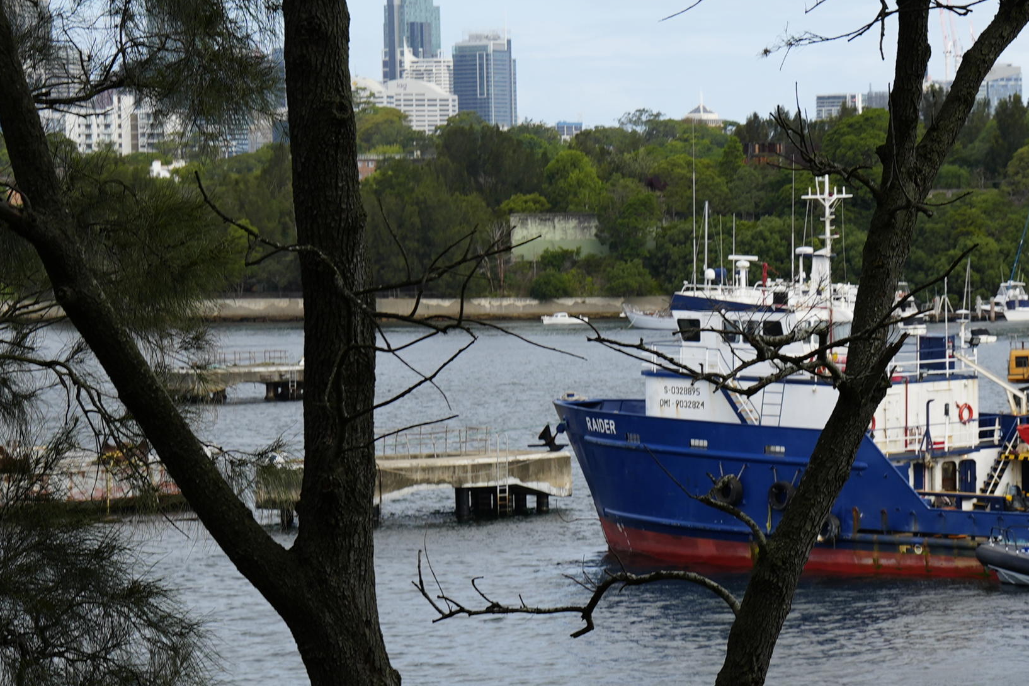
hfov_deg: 13.1
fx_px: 4372
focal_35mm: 153
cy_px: 471
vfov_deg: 9.0
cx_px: 1258
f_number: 5
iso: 100
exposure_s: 1/400
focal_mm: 50
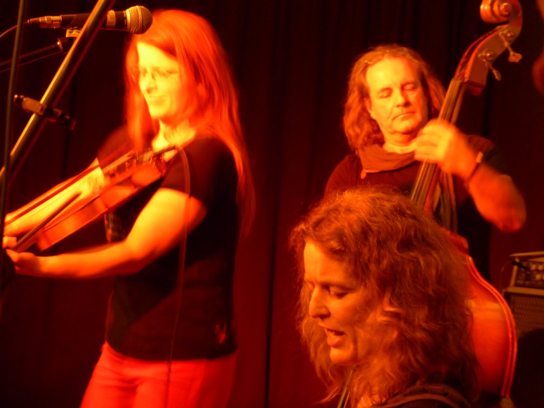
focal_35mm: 104
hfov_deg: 18.9
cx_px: 272
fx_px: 1634
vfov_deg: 14.2
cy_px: 204
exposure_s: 1/10
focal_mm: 18.7
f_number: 2.8
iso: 400
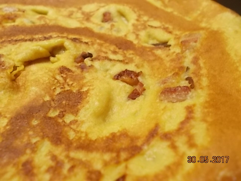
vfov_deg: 46.8
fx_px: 209
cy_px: 90
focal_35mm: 30
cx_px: 120
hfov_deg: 60.0
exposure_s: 1/10
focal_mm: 5.3
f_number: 3.4
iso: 200
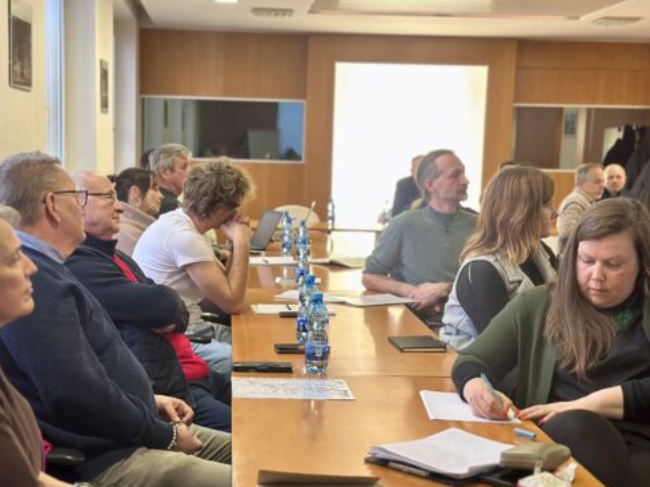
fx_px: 1108
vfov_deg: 24.8
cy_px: 281
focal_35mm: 59
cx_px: 282
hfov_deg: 32.7
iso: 160
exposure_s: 1/50
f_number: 1.78
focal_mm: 6.86
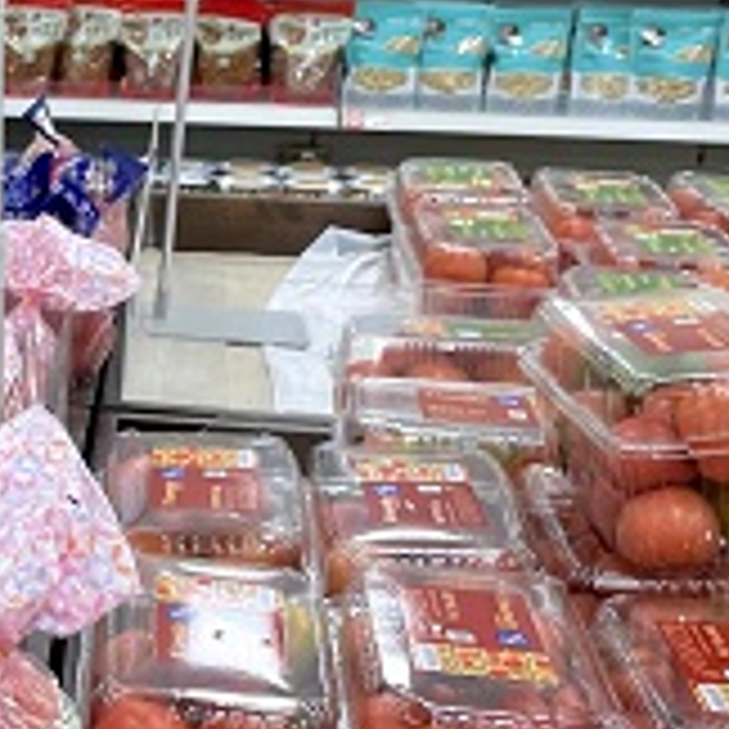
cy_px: 382
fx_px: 2049
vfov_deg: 20.2
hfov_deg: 18.9
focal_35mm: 86
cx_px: -191
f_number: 1.6
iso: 64
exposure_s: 1/60
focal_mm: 4.2
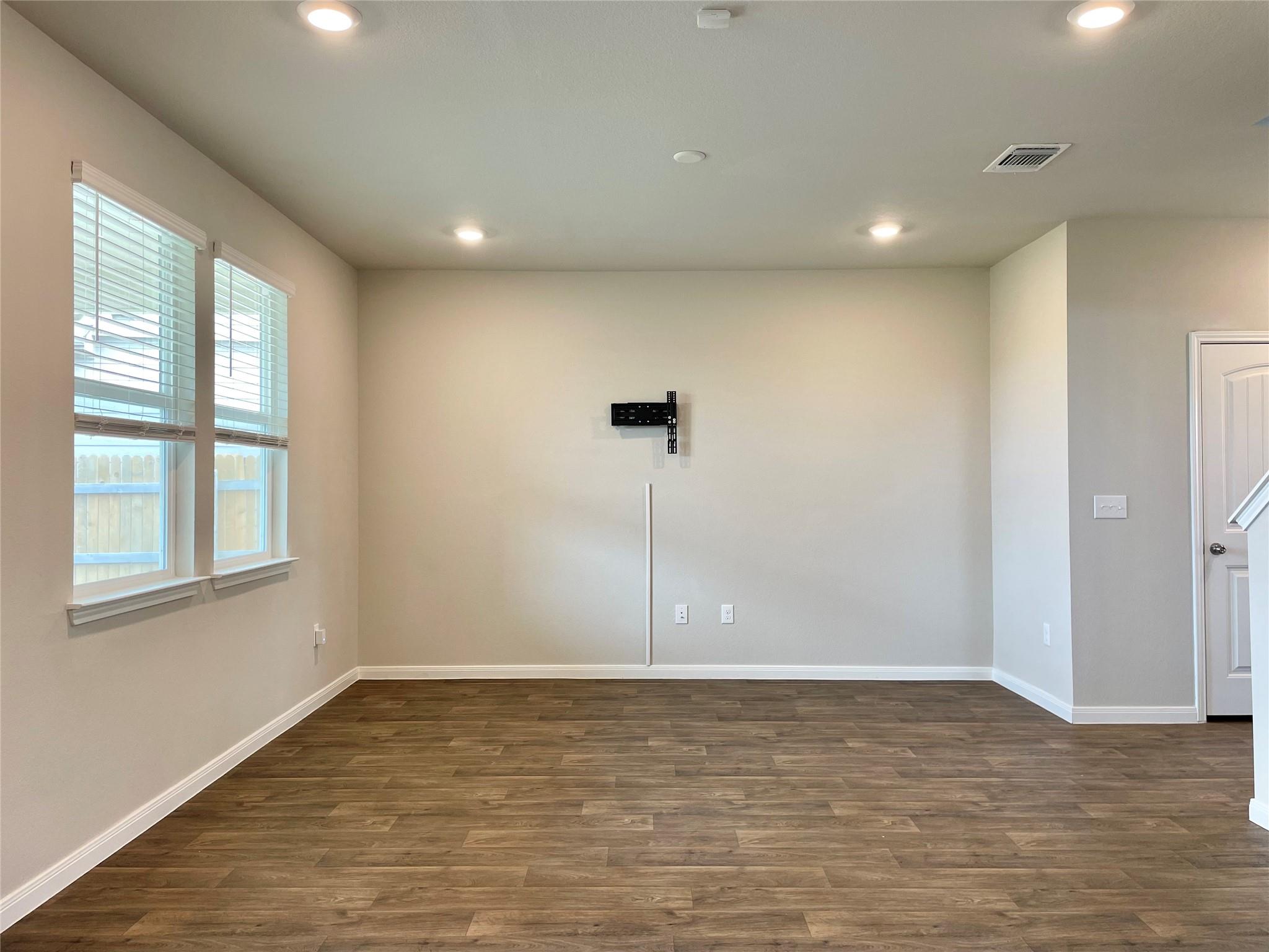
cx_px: 634
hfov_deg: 67.3
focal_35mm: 26
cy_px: 476
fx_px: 953
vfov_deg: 53.1
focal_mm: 4.2
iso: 80
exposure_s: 1/60
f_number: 1.6
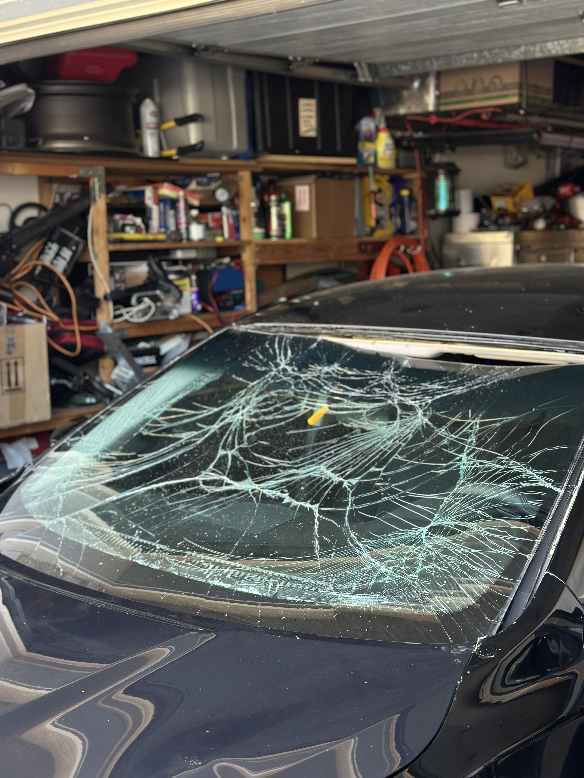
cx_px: 292
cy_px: 389
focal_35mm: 48
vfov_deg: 39.7
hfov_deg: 30.3
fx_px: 1080
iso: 125
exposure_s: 1/141
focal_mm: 6.86
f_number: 1.78
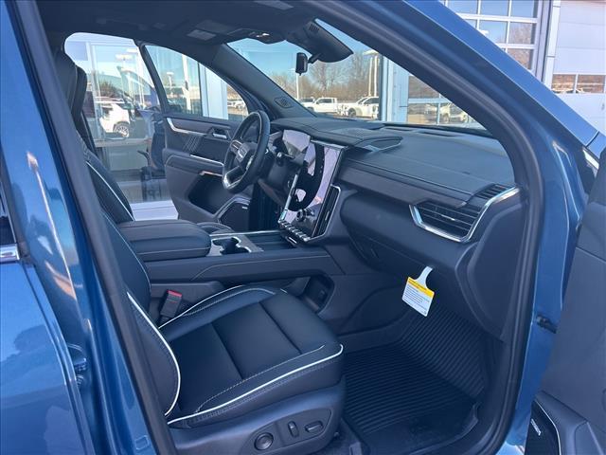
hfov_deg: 67.3
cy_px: 228
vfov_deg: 53.1
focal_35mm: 26
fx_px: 455
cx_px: 303
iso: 50
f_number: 1.5
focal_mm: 5.7
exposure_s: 1/135
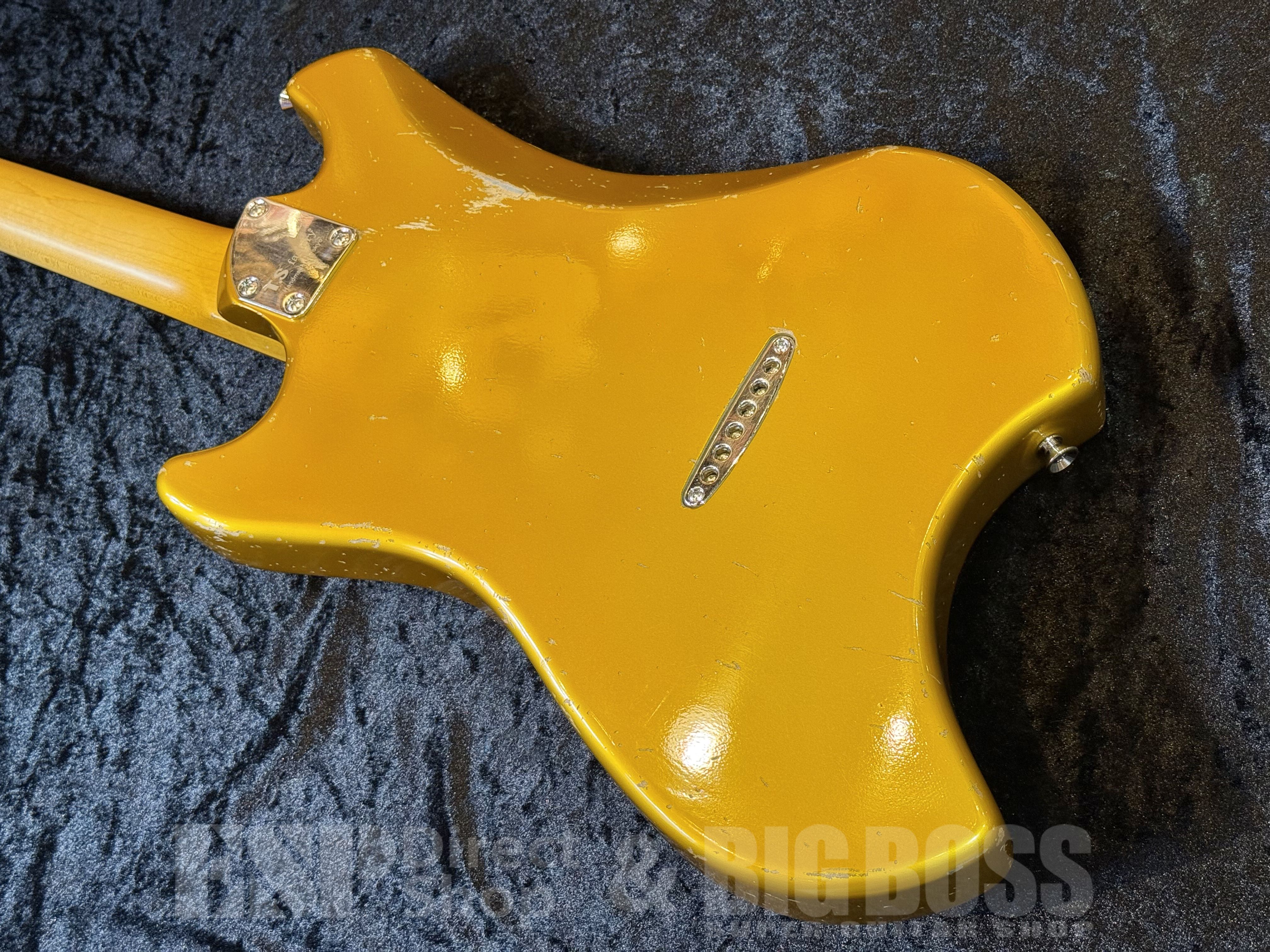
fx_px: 1761
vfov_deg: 30.3
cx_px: 635
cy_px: 476
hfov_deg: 39.7
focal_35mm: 48
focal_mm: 6.76
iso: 125
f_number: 1.78
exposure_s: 1/60
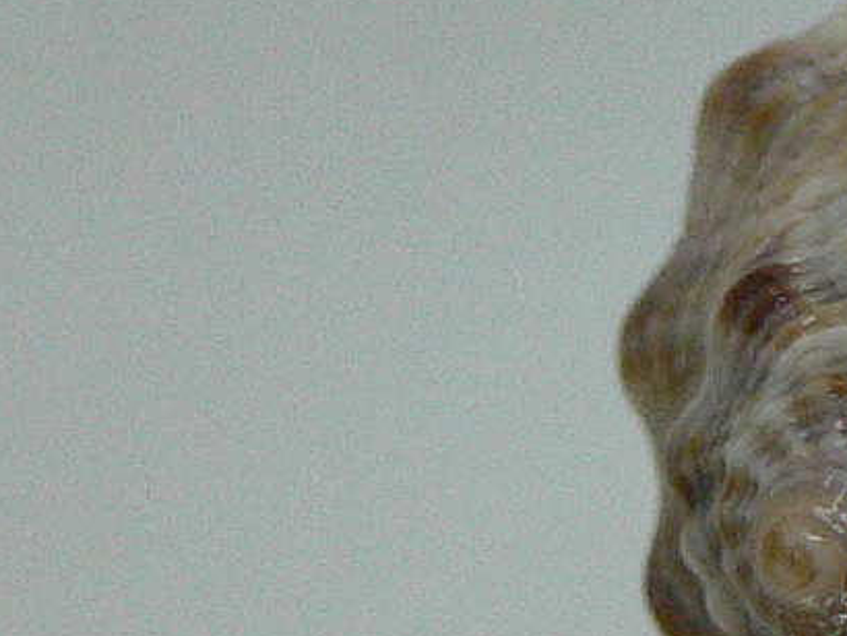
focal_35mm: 172
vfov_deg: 8.6
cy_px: 442
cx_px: 1235
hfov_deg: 11.1
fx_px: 4211
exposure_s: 1/60
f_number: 2.8
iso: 200
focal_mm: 4.6
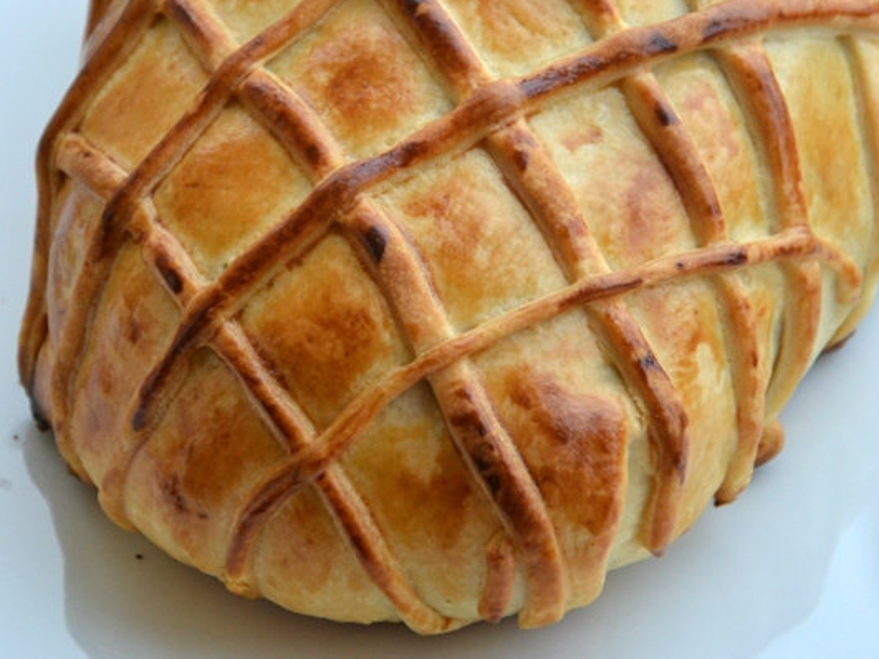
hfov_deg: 9.9
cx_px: 440
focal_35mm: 200
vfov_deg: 7.4
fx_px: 5077
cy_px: 179
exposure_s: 1/60
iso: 1600
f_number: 5.6
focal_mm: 92
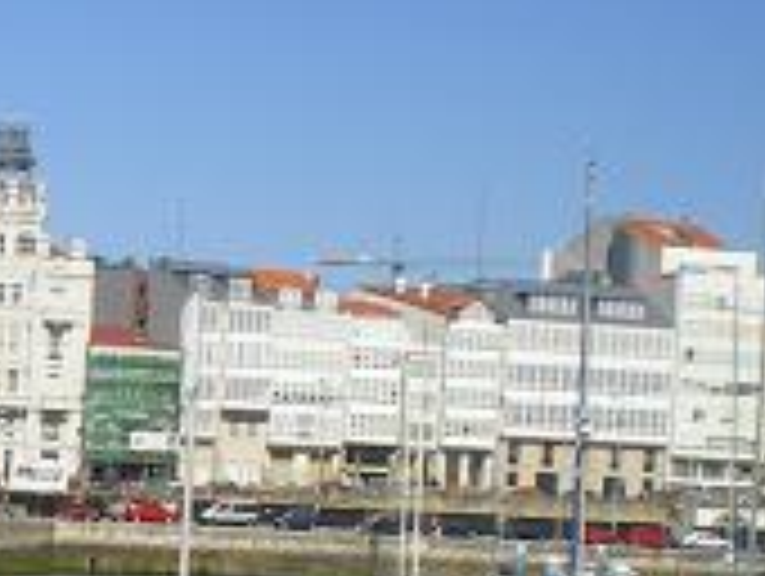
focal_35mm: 118
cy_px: 693
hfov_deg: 16.0
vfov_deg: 12.3
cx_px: -166
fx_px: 2611
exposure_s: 1/500
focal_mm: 6.3
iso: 64
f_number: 4.6
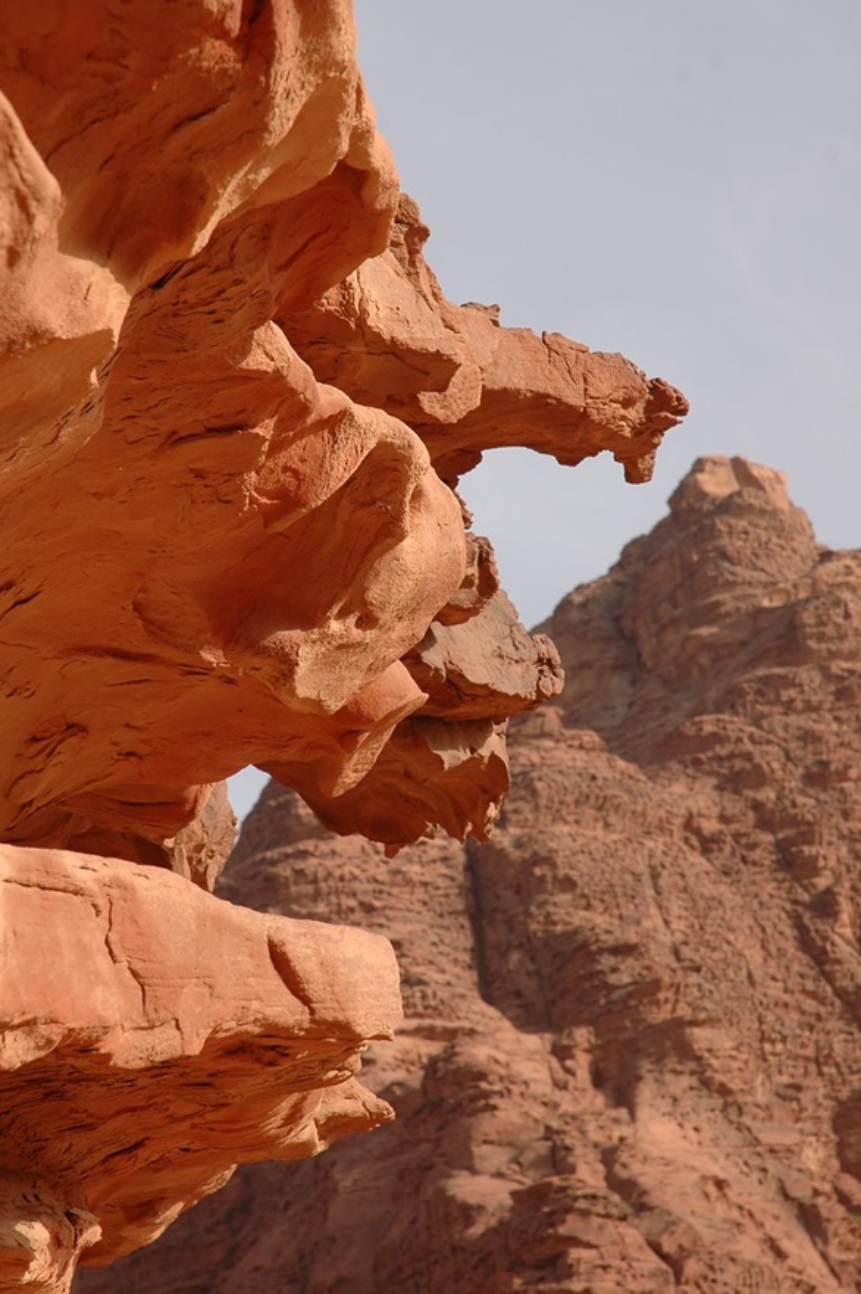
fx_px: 4383
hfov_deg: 11.2
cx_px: 389
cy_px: 658
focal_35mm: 122
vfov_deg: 16.8
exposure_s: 1/350
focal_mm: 70
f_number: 8
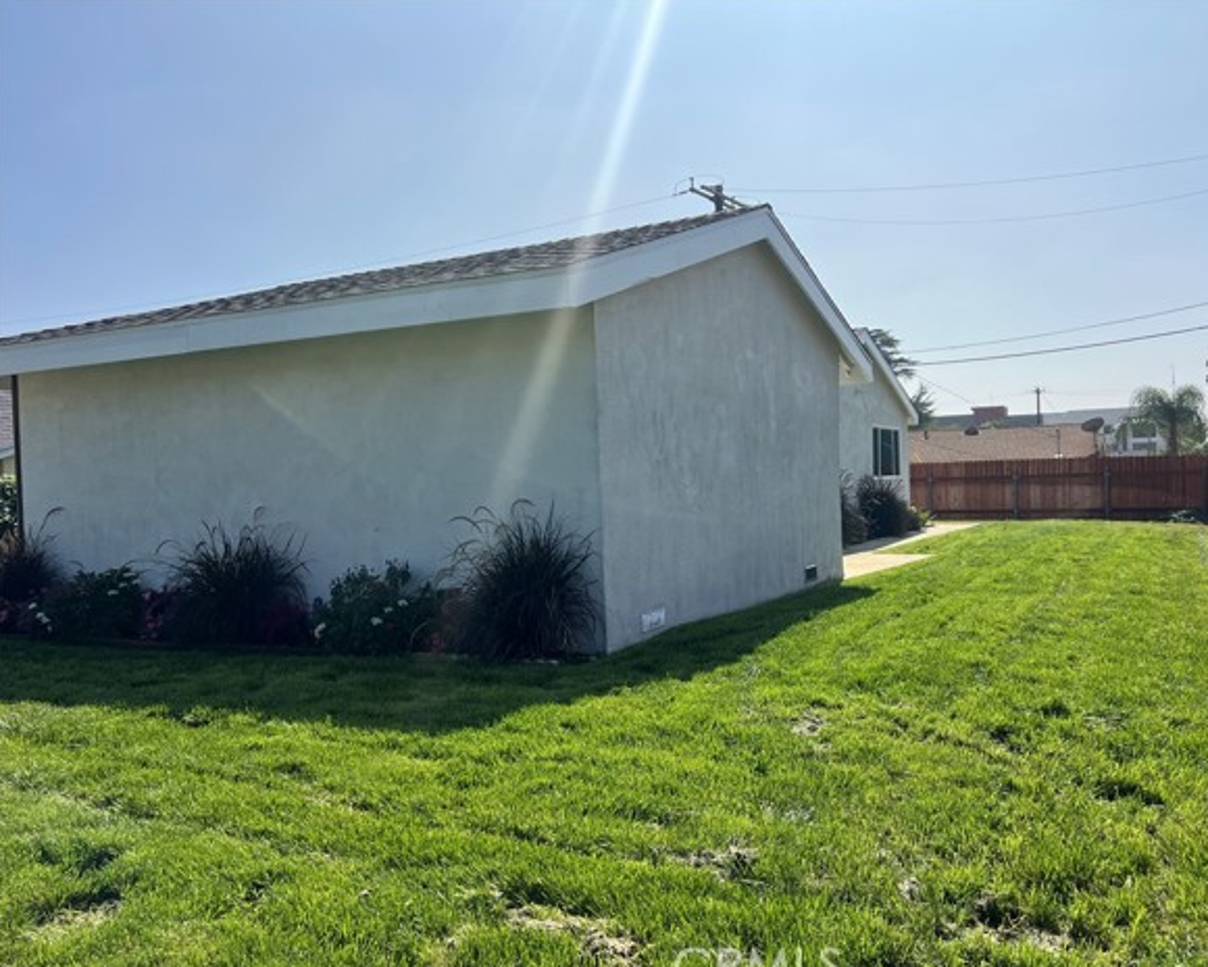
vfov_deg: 51.5
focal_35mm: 28
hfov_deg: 62.1
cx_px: 662
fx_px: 1001
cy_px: 496
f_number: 1.5
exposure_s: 1/6993
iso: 50
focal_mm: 5.7
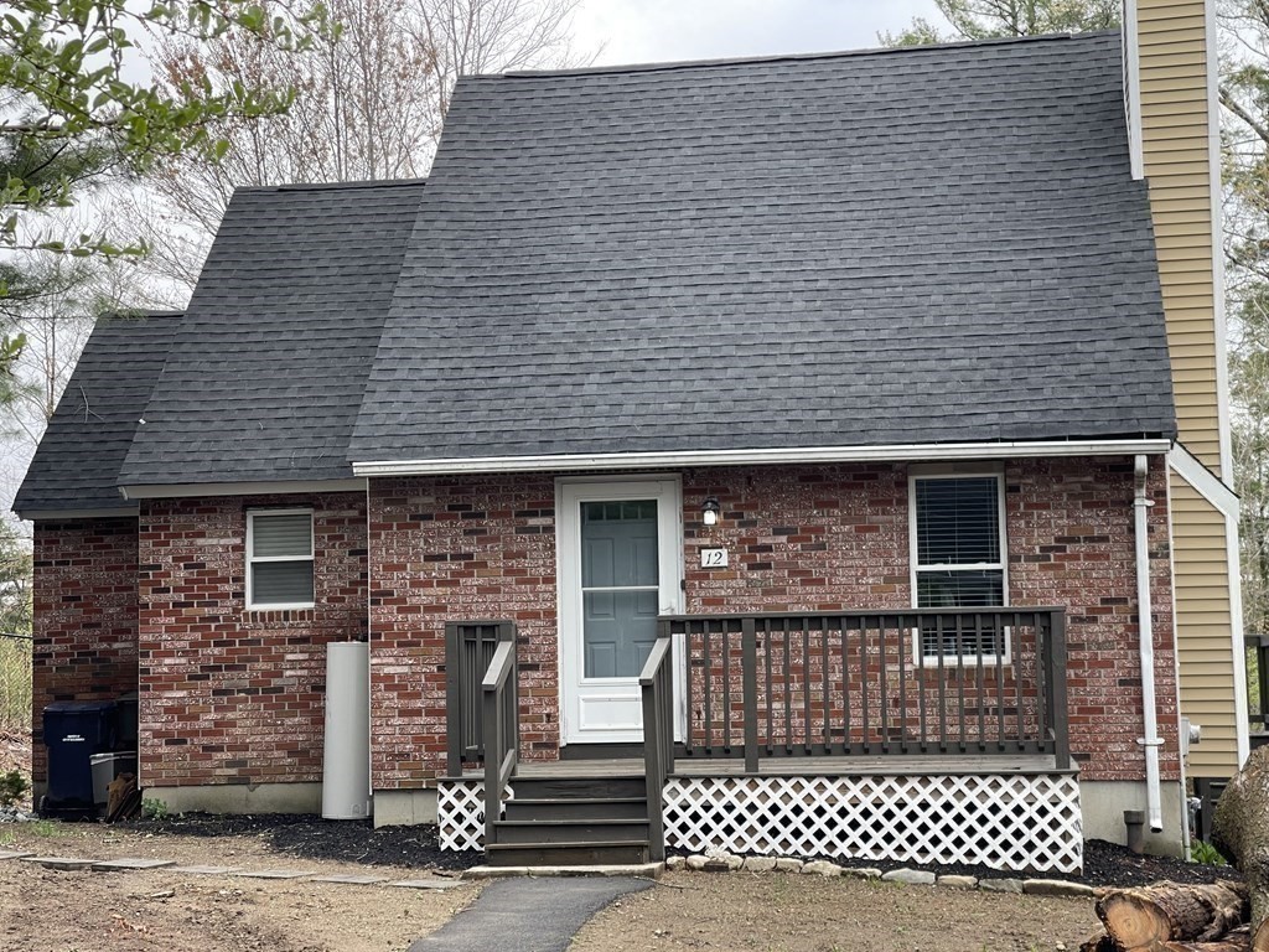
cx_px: 634
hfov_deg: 30.3
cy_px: 476
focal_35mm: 64
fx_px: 2346
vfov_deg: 22.9
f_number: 2.2
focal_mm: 7.5
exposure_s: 1/99
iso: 20
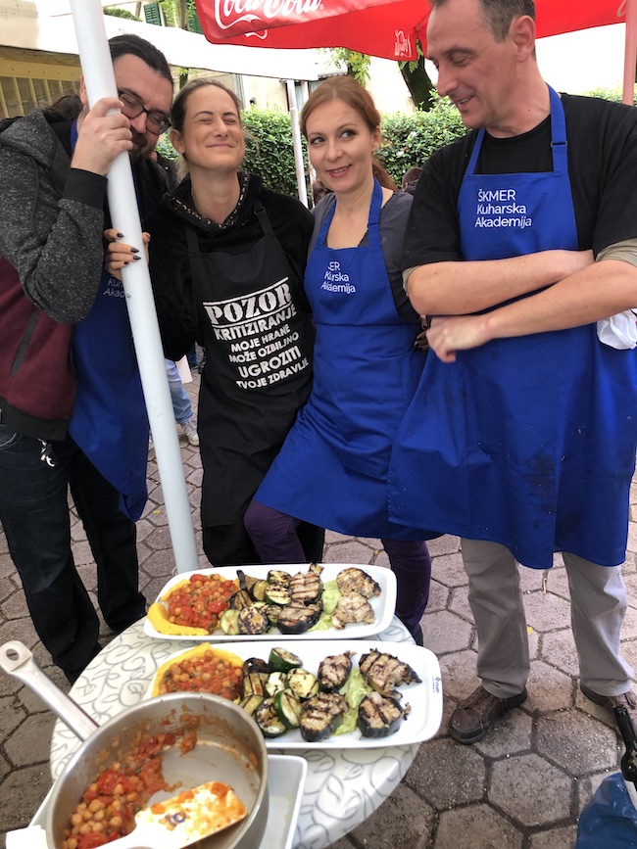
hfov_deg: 49.7
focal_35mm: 28
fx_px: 687
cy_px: 424
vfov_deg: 63.5
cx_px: 318
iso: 125
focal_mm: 3.99
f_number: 1.8
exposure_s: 1/100
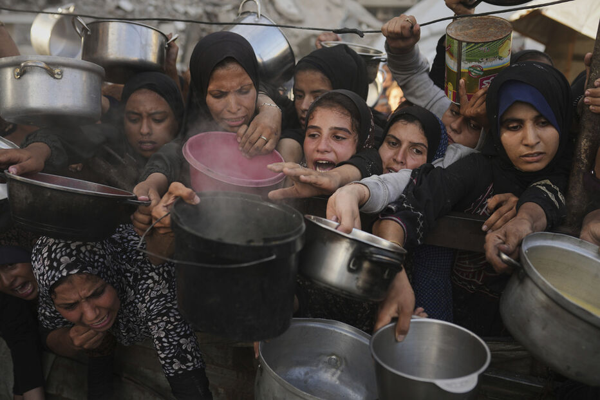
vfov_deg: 37.8
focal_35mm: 35
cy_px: 200
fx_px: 583
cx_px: 300
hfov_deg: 54.4
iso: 160
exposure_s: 1/400
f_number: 2.8
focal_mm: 35
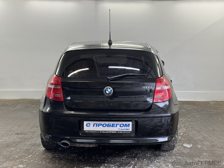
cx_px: 112
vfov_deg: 30.3
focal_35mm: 48
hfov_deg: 39.7
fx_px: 311
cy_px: 84
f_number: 1.78
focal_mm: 6.76
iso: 64
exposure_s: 1/100
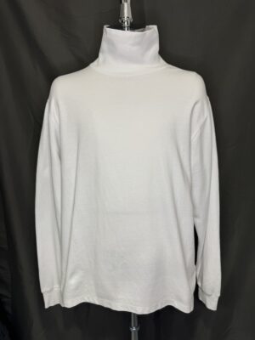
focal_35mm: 24
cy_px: 170
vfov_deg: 71.6
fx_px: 236
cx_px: 128
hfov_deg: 56.8
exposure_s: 1/100
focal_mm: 6.76
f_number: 1.78
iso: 80
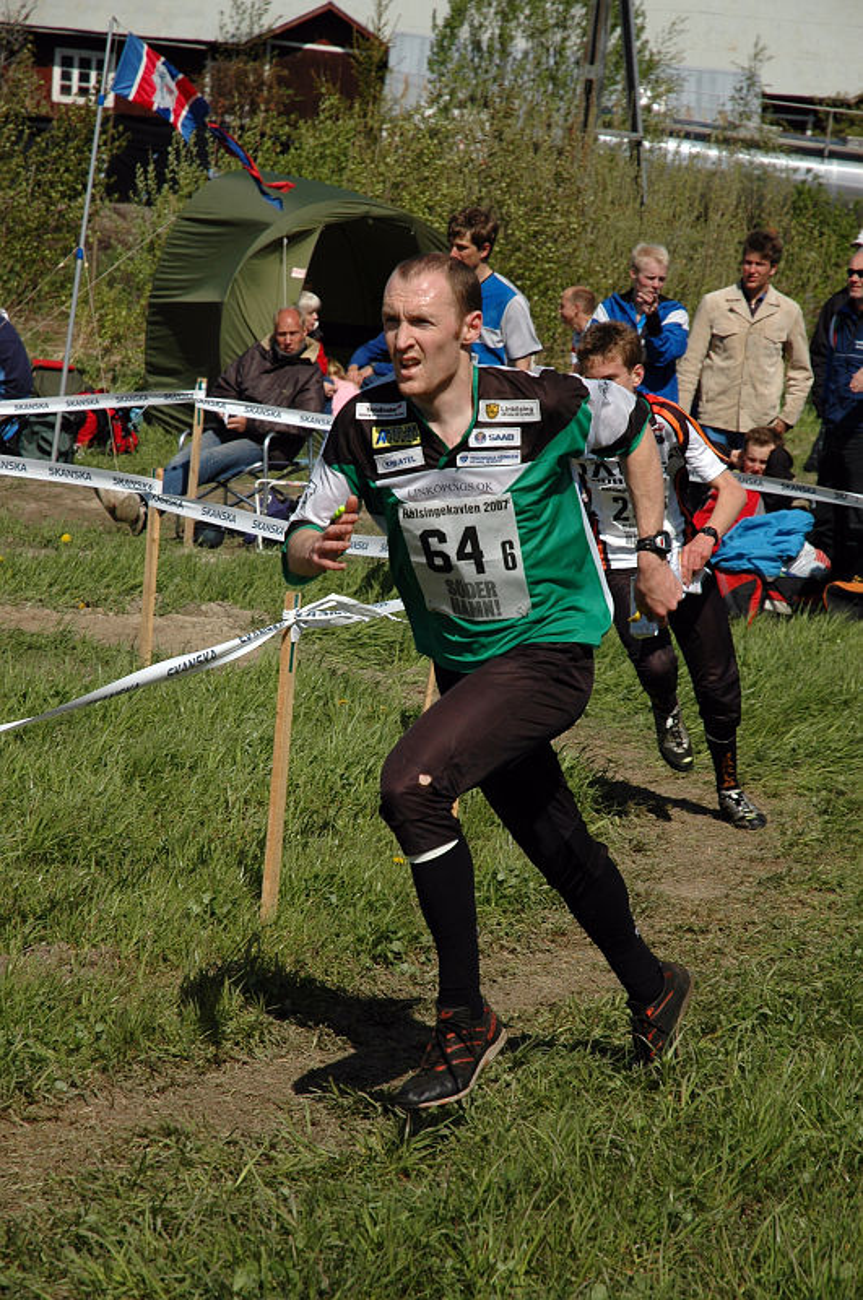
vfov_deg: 19.5
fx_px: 3787
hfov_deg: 13.0
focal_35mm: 105
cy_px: 650
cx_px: 432
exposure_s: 1/1250
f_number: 6.3
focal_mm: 70
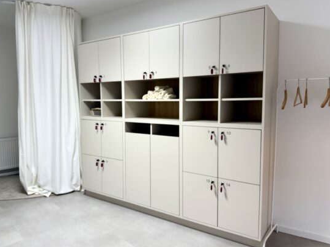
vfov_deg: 53.1
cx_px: 160
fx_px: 248
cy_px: 120
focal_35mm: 26
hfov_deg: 67.3
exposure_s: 1/118
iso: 200
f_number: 1.78
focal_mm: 6.76
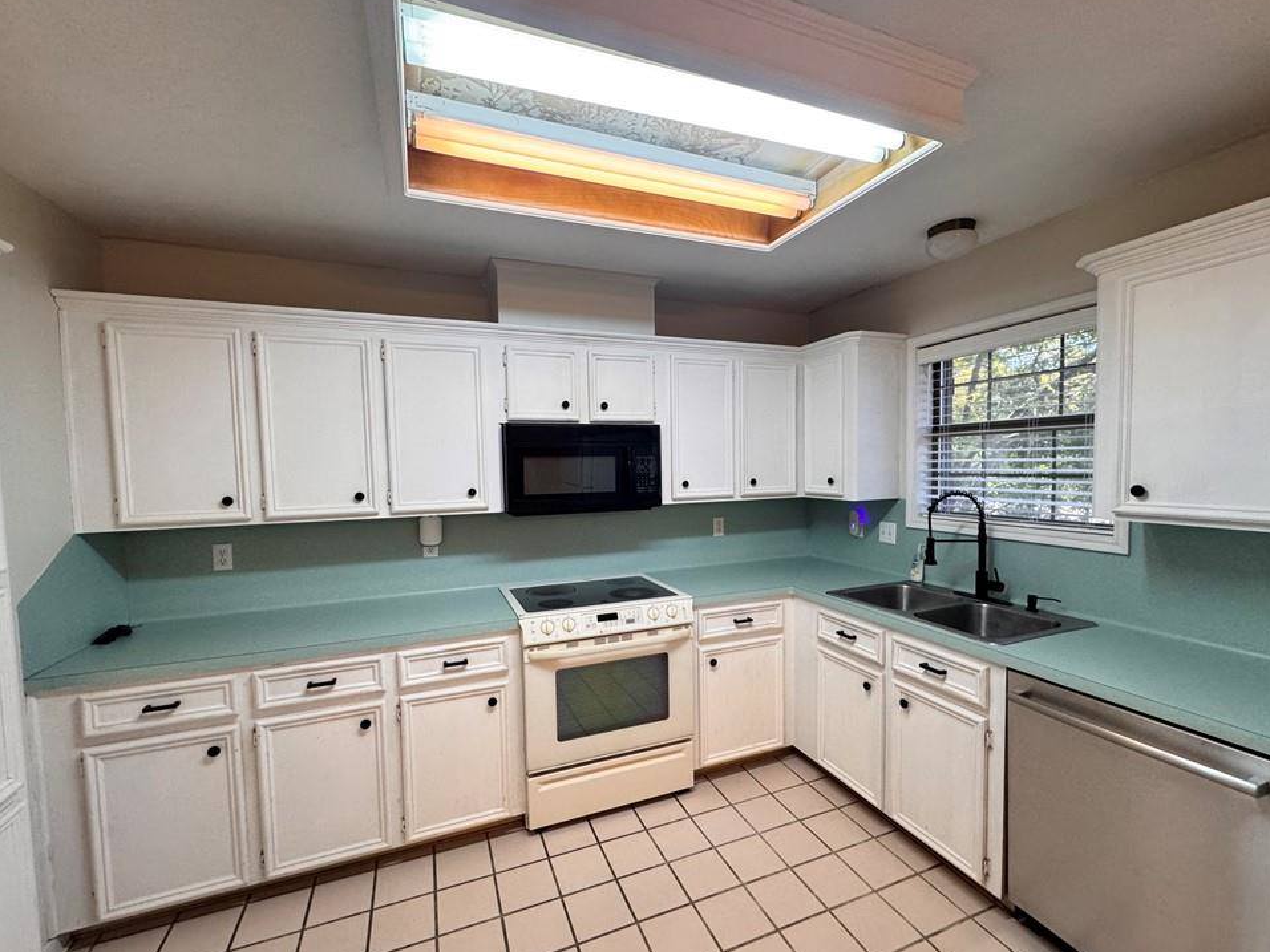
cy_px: 493
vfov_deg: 81.7
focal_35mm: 15
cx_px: 636
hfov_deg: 98.2
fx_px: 550
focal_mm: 2.22
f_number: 2.2
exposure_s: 1/120
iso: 250
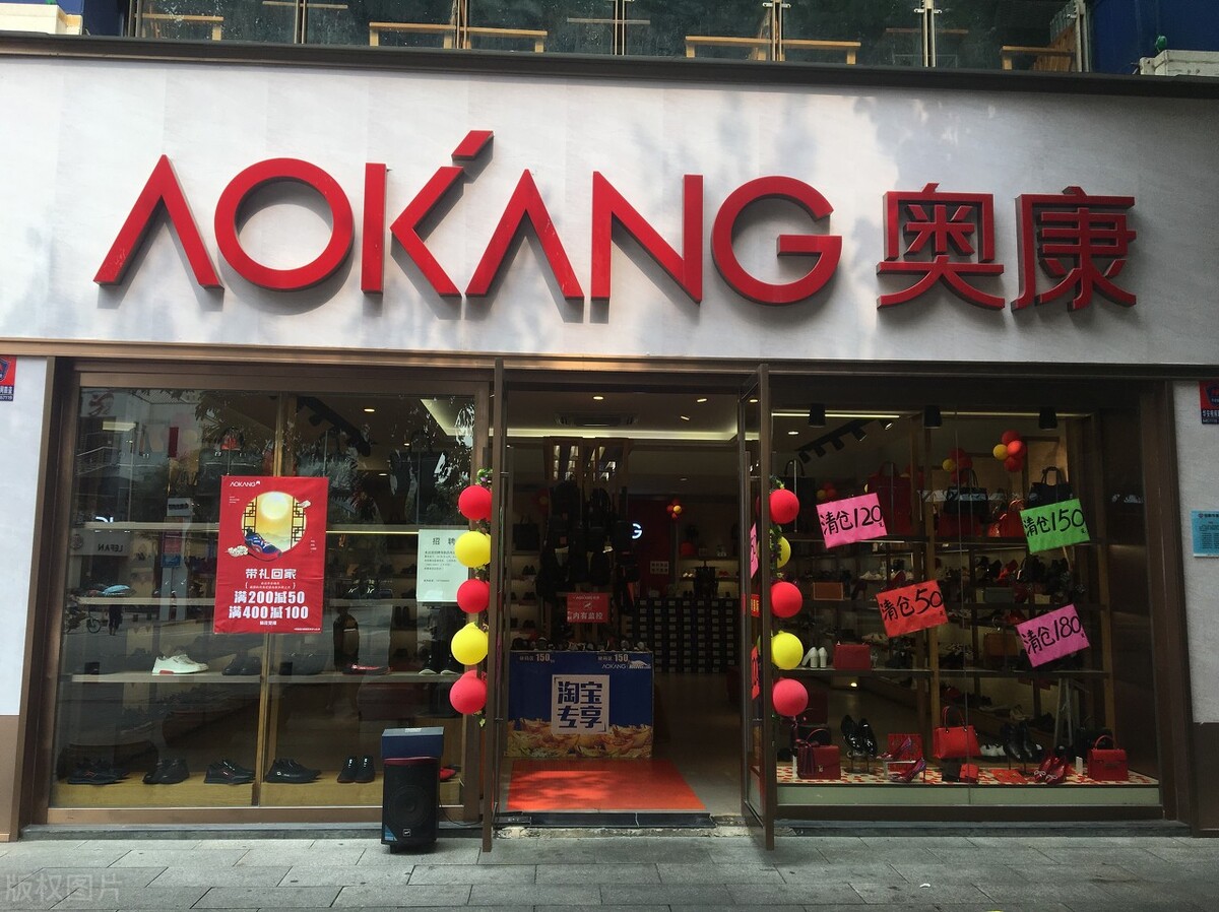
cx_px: 610
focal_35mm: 29
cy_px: 456
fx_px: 1020
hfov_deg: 61.7
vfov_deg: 48.2
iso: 25
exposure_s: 1/541
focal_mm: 4.15
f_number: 2.2
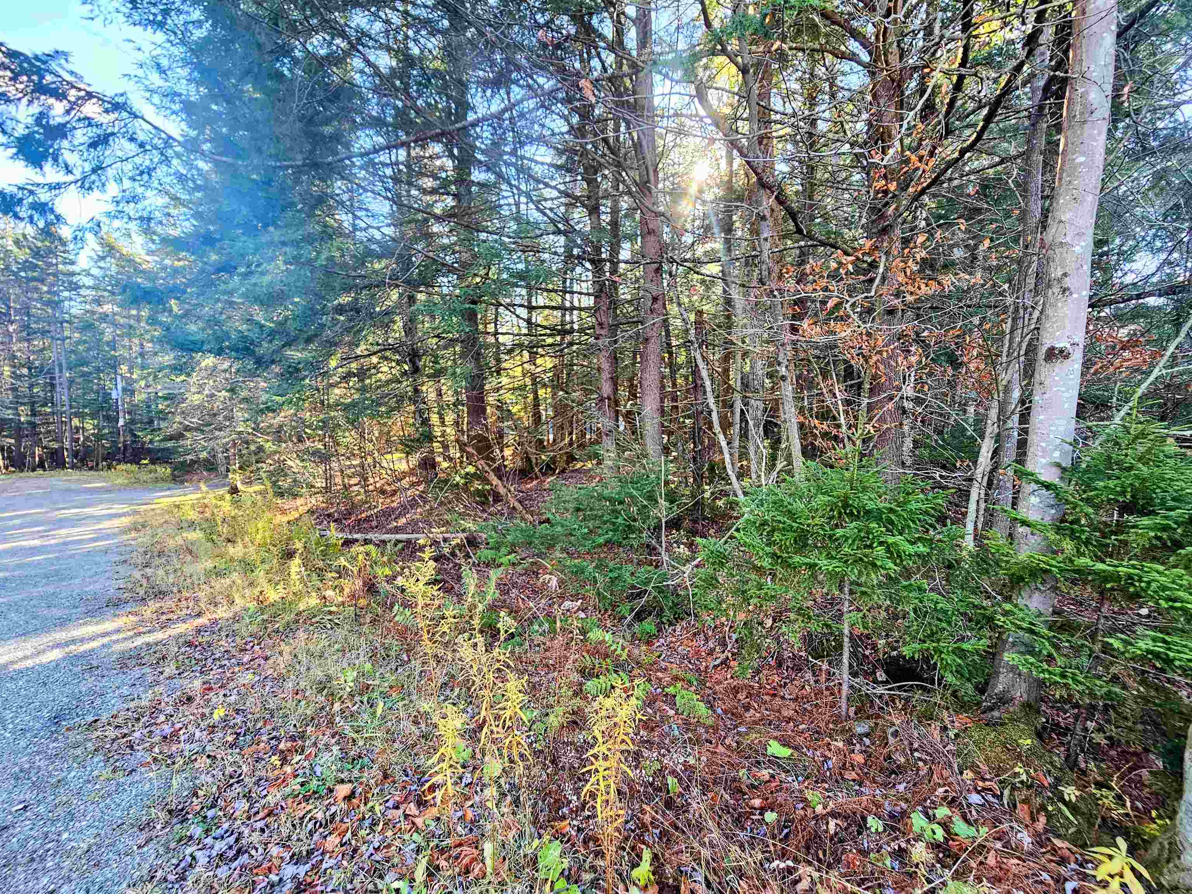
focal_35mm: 13
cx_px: 596
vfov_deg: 89.9
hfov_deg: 106.2
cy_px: 447
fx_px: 448
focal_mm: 2.2
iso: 100
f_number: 2.2
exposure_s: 1/70.8
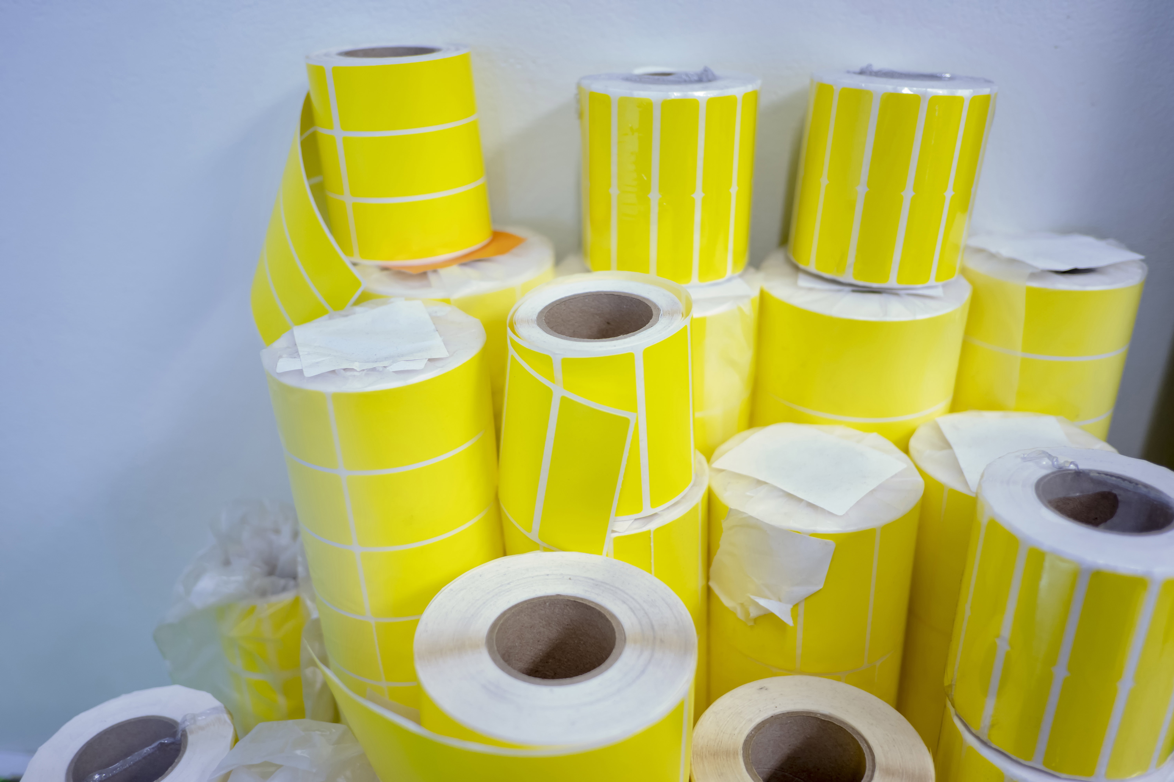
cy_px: 391
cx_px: 587
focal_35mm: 27
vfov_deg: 47.9
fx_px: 880
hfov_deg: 67.4
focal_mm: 18
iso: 250
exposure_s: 1/60
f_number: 2
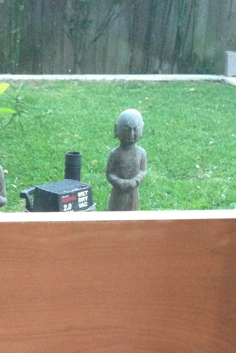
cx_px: 16
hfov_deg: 16.6
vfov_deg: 23.5
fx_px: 796
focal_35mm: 81
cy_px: 386
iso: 400
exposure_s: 1/20
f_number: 2.4
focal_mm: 4.13
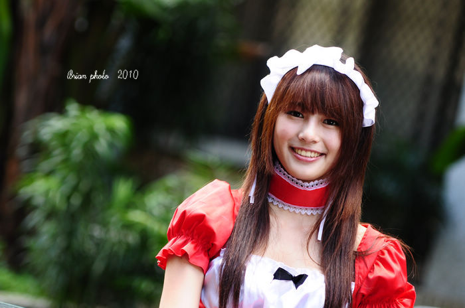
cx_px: 232
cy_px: 154
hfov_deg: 10.6
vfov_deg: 7.0
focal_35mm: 195
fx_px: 2514
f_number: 2.8
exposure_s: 1/200
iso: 400
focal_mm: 130
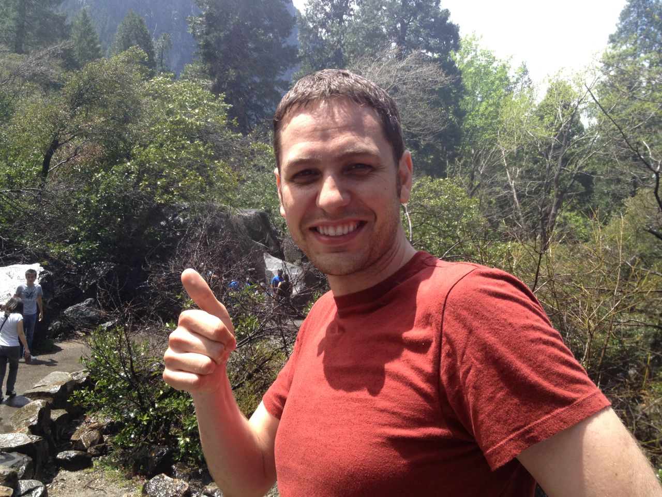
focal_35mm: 35
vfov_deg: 40.7
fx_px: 669
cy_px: 248
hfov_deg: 52.6
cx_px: 331
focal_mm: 4.28
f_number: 2.4
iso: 64
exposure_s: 1/600
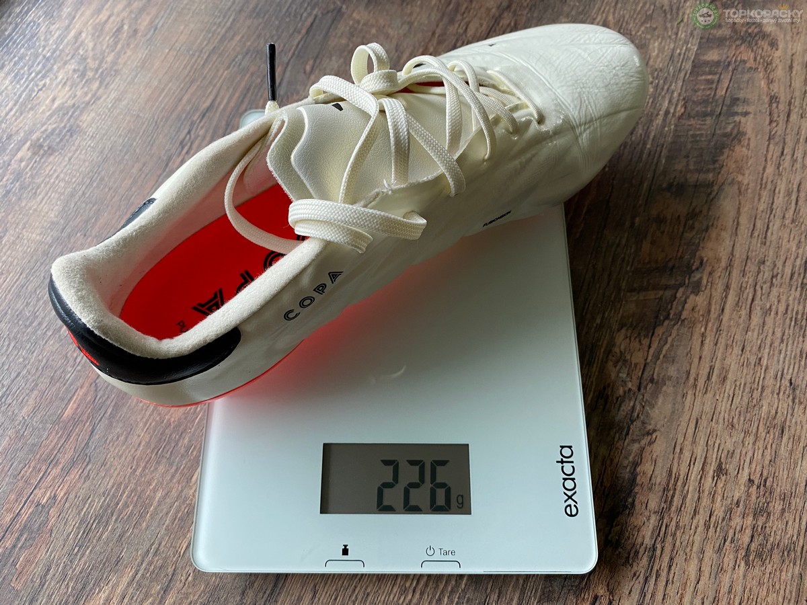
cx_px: 404
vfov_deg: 53.1
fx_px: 606
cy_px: 302
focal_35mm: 26
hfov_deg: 67.3
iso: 125
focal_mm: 4.25
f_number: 1.8
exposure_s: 1/91
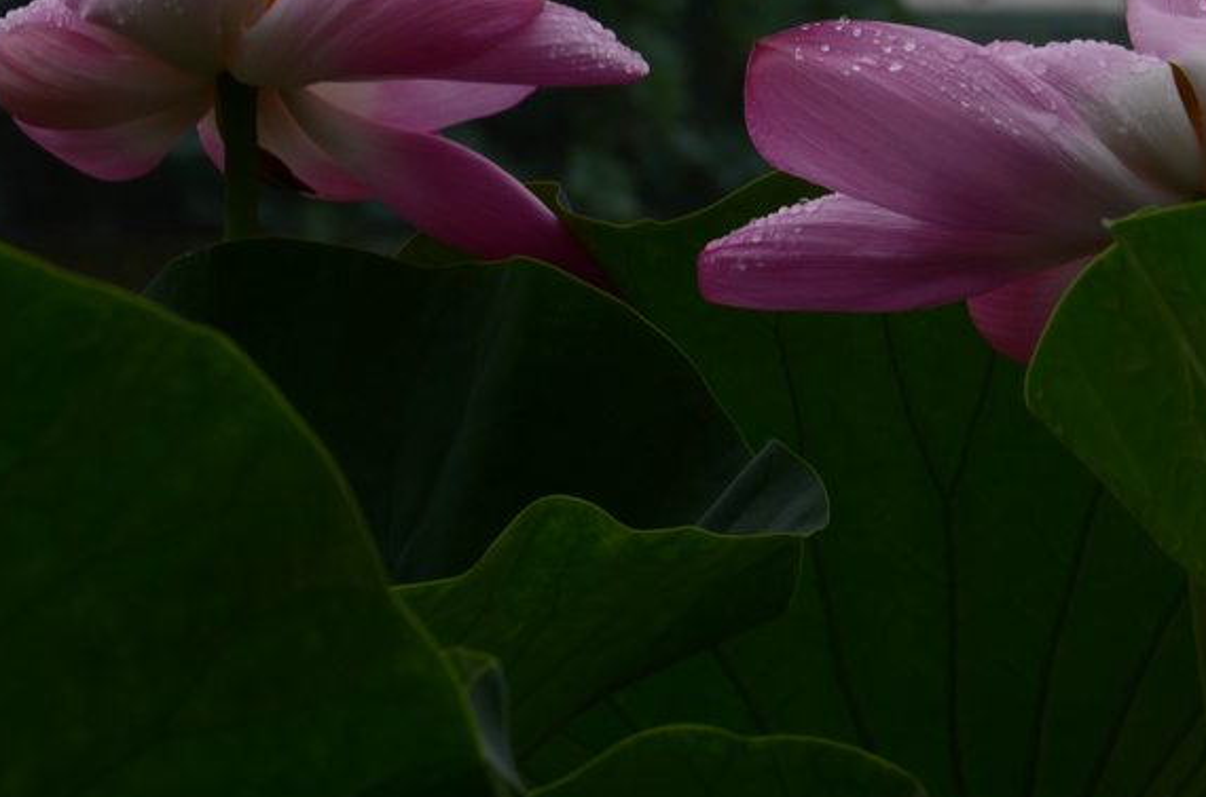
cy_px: 125
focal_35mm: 283
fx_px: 9453
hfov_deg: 7.3
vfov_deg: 4.8
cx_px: 755
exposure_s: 1/80
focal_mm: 105
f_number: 13
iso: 100
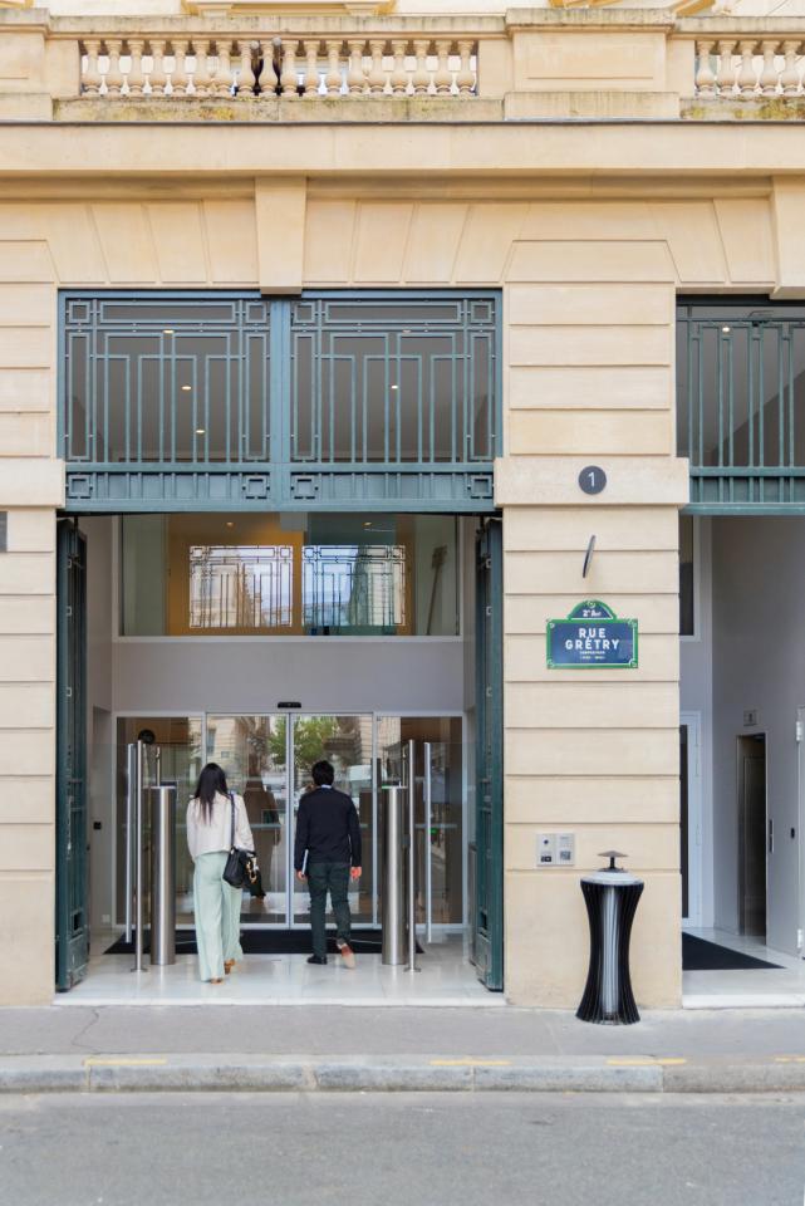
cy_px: 603
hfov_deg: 33.4
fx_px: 1340
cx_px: 402
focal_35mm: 40
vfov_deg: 48.4
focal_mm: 40
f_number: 2.8
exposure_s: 1/1000
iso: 400
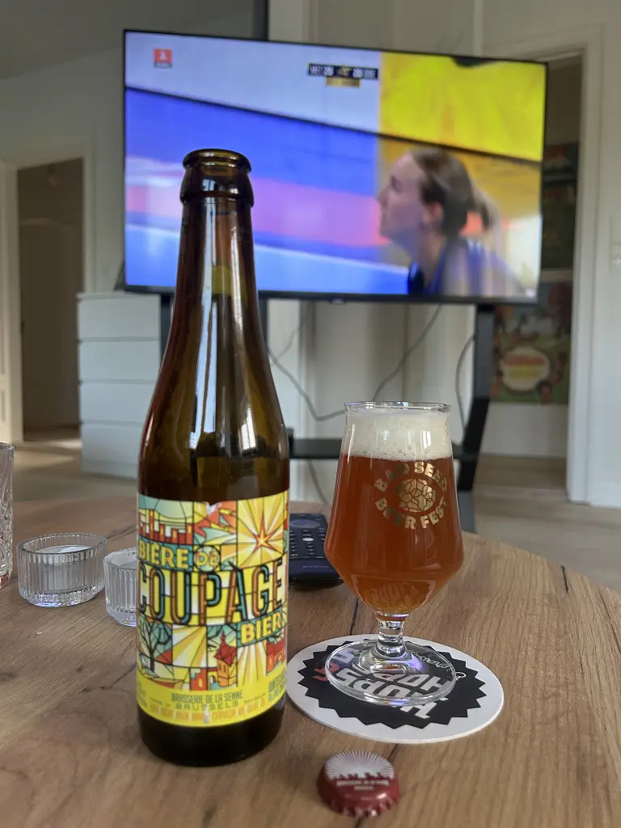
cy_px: 414
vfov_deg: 67.3
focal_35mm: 26
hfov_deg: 53.1
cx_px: 310
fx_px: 622
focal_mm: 5.7
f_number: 1.5
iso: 100
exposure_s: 1/100
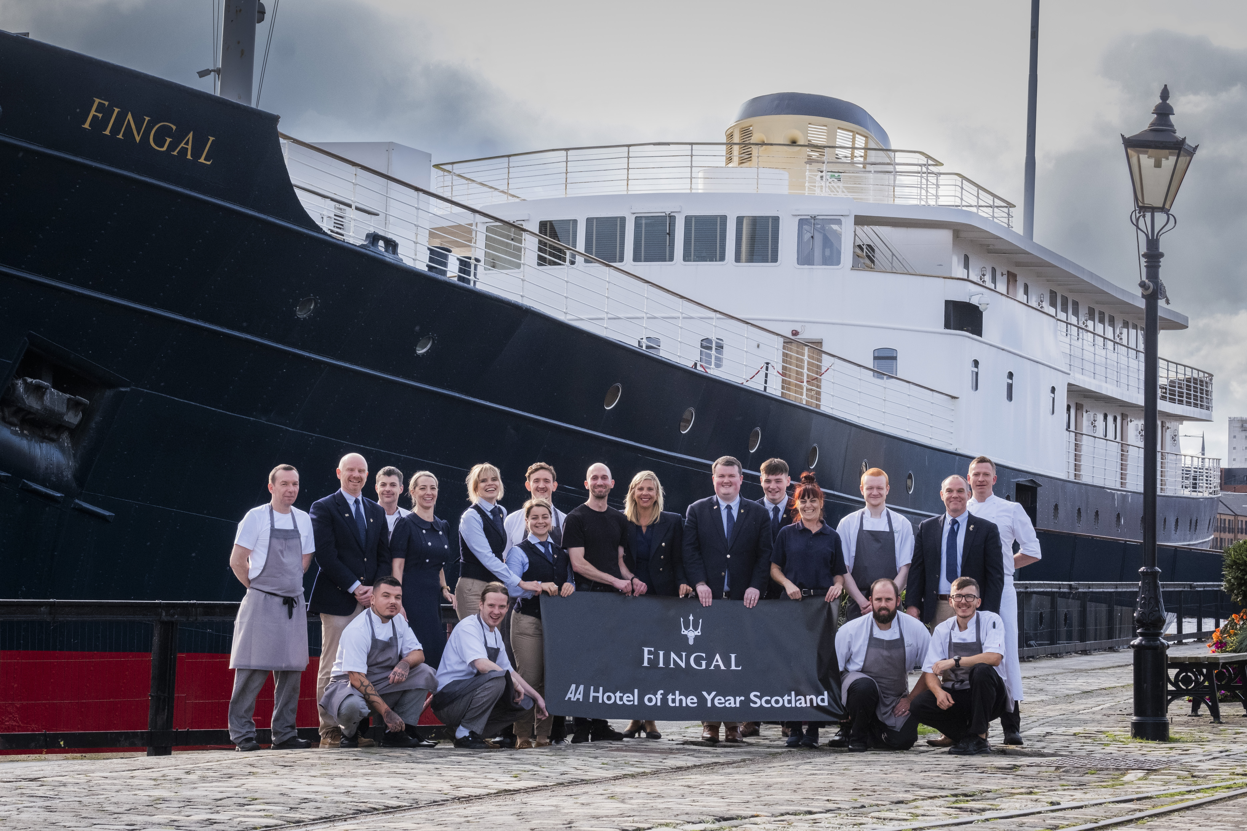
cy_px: 416
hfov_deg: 25.1
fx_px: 2806
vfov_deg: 16.9
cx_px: 624
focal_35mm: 81
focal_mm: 54.1
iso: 1600
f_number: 10
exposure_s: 1/500
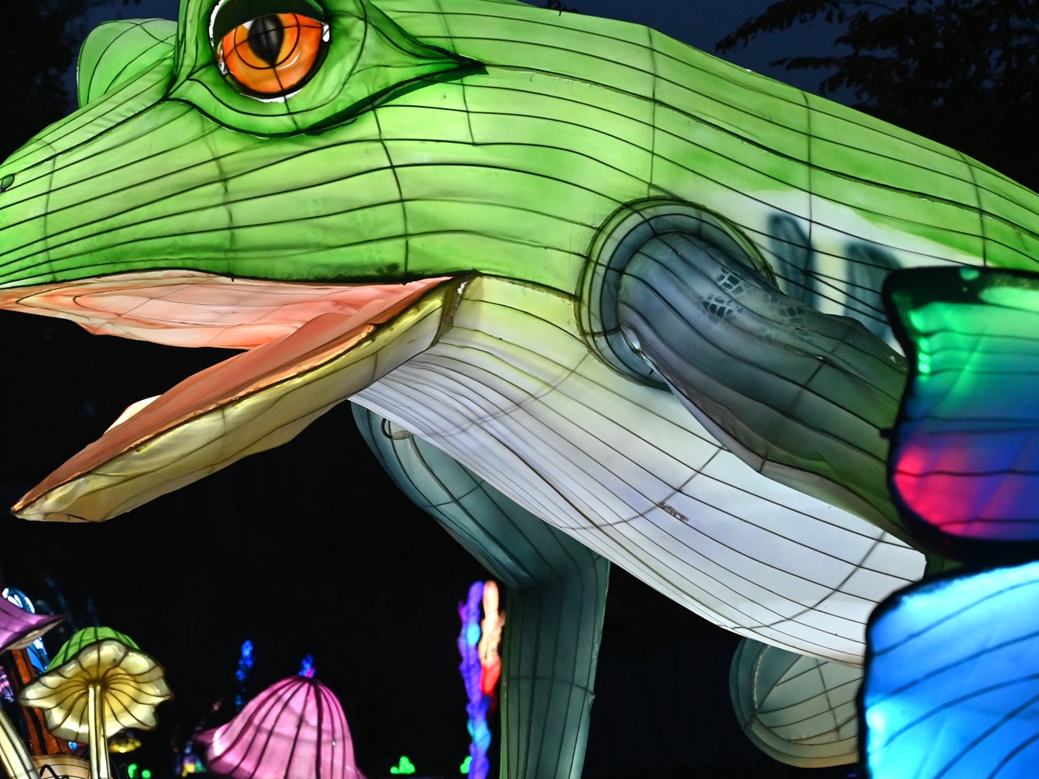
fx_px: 3032
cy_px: 307
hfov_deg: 19.4
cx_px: 352
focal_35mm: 101
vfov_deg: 14.6
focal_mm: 70
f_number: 5.6
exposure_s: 1/200
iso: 2000
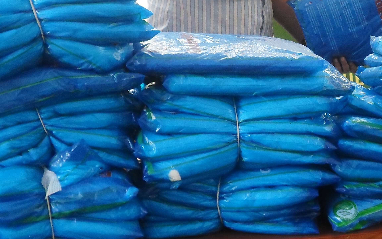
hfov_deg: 22.3
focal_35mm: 91
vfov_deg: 14.3
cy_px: 33
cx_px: 336
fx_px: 947
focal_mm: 7.8
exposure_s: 1/45
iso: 200
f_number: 3.2
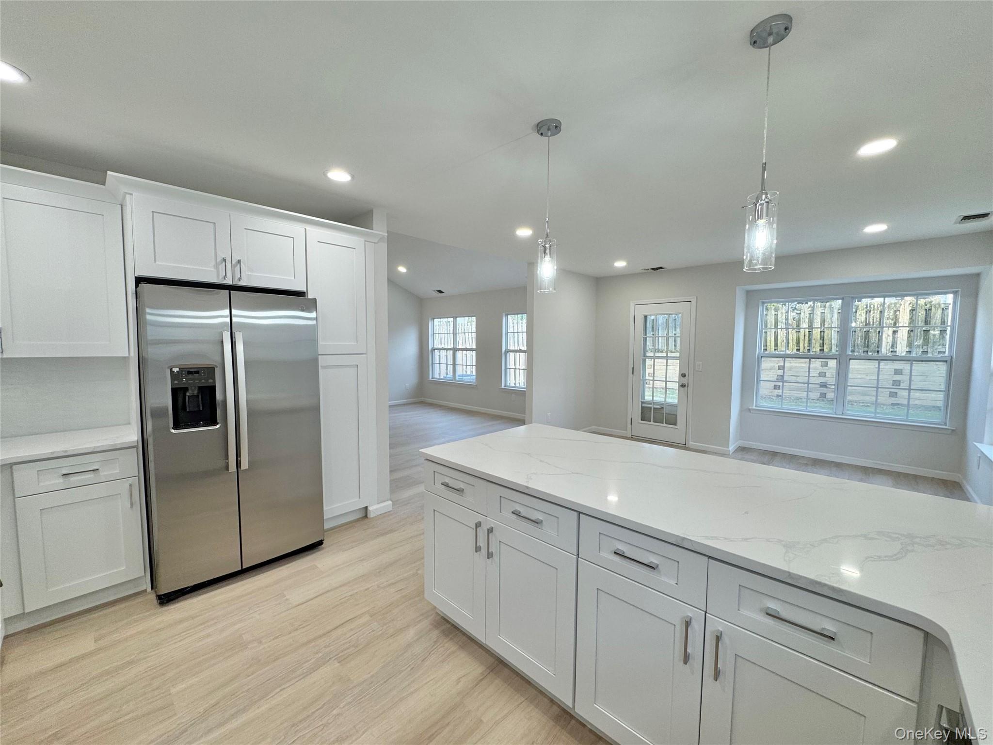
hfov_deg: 102.1
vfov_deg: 85.7
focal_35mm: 14
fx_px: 402
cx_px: 496
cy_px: 372
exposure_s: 1/120
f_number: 2.2
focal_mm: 2.22
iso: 80
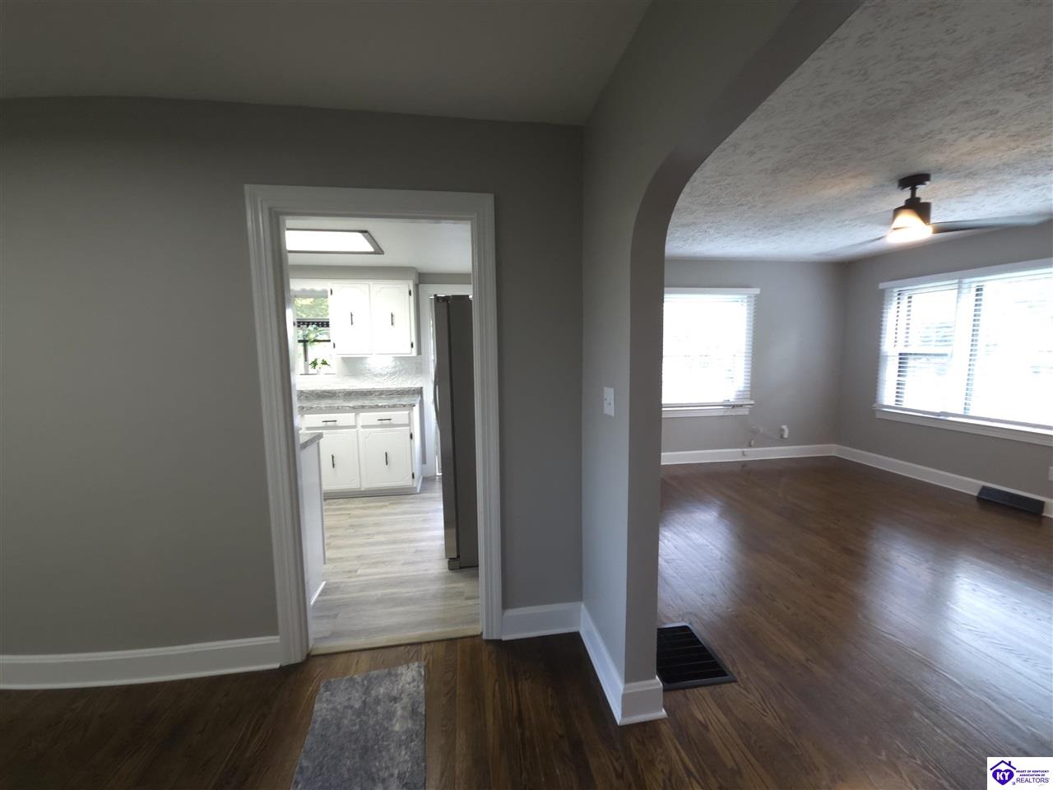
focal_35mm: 13
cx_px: 526
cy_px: 395
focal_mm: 2.2
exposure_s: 1/30
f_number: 2.2
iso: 160
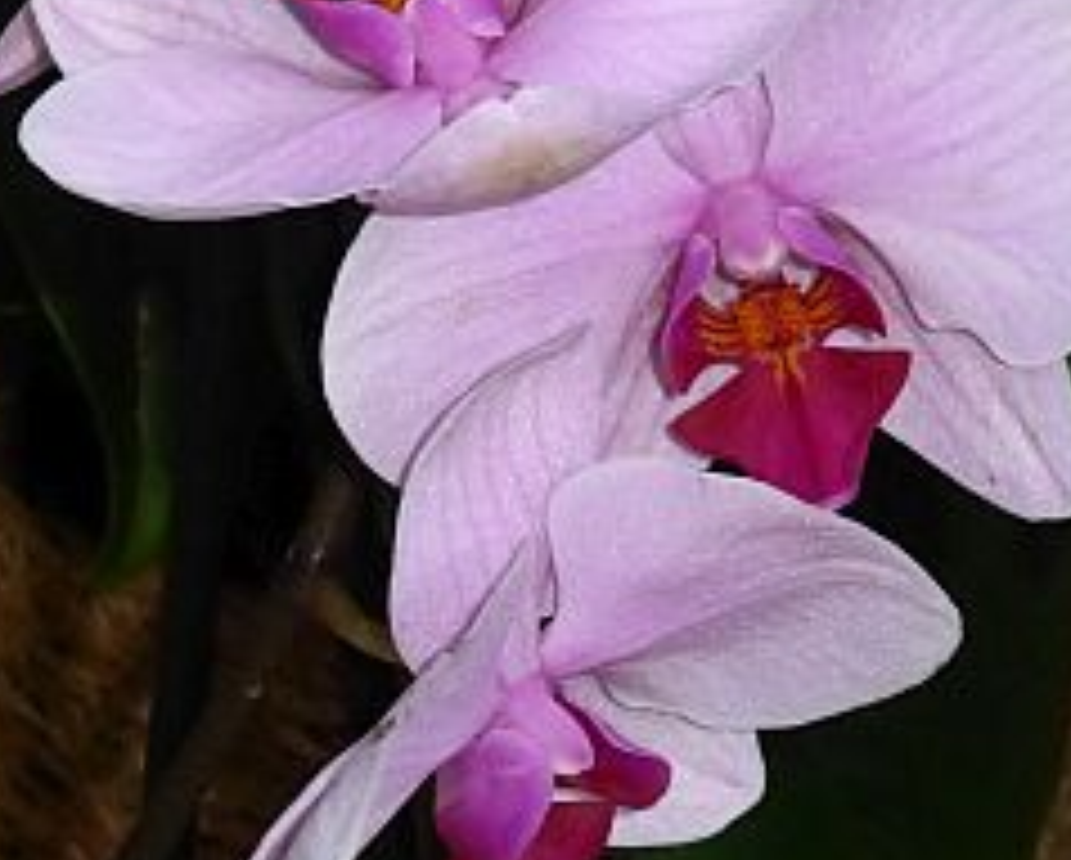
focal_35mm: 333
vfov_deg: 4.7
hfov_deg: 5.8
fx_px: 10568
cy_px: 158
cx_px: 364
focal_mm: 20.6
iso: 800
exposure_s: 1/125
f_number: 5.1
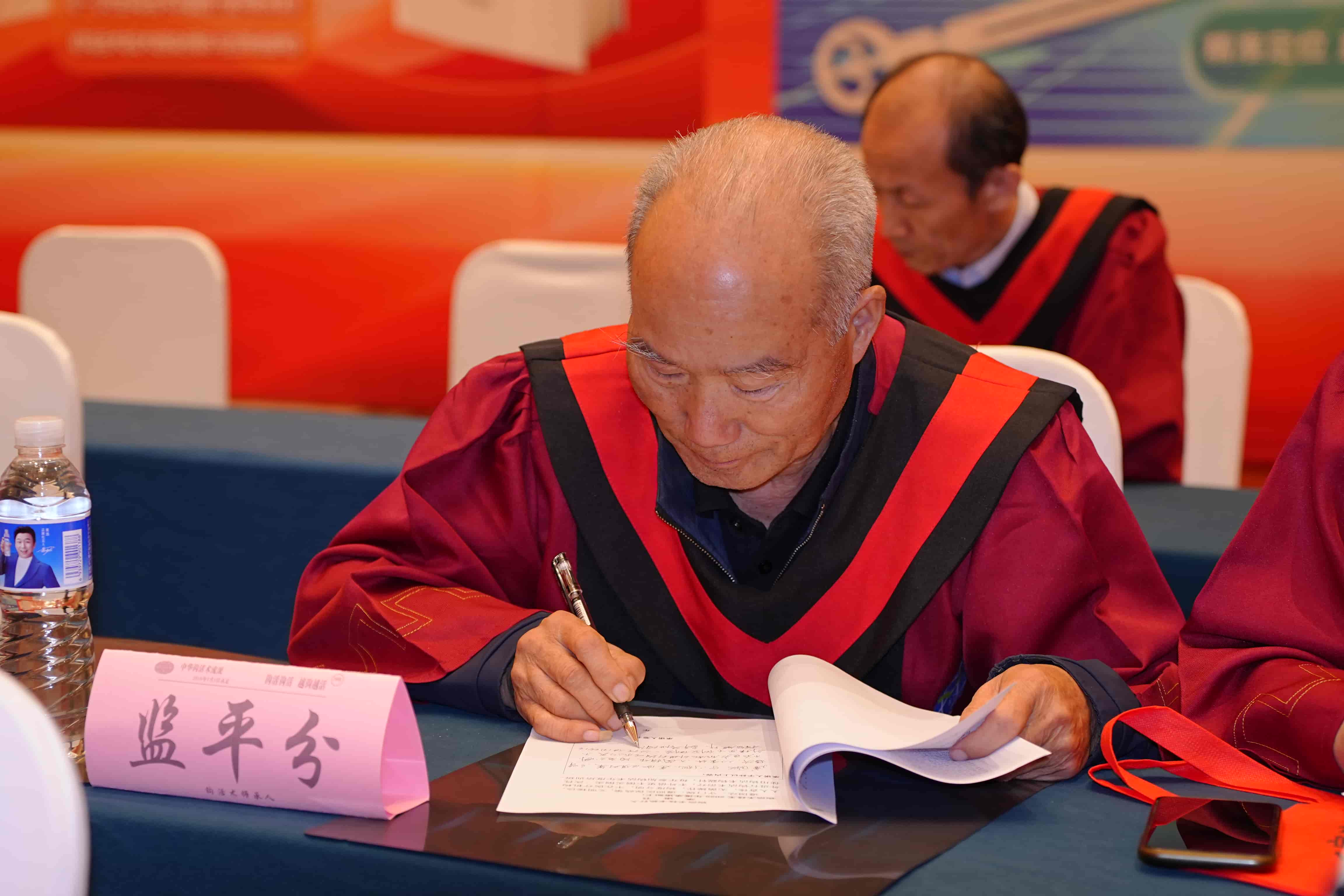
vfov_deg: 19.5
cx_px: 672
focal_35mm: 70
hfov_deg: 28.8
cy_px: 448
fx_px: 2613
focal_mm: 47
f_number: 2.8
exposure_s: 1/125
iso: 640
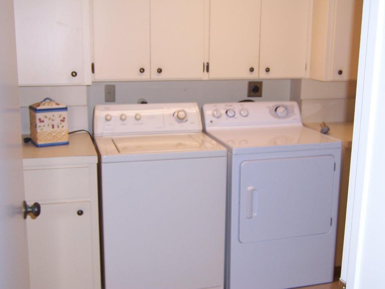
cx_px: 192
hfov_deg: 38.9
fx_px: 545
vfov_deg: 29.7
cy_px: 144
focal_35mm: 49
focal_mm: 8.2
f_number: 3.4
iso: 80
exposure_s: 1/60
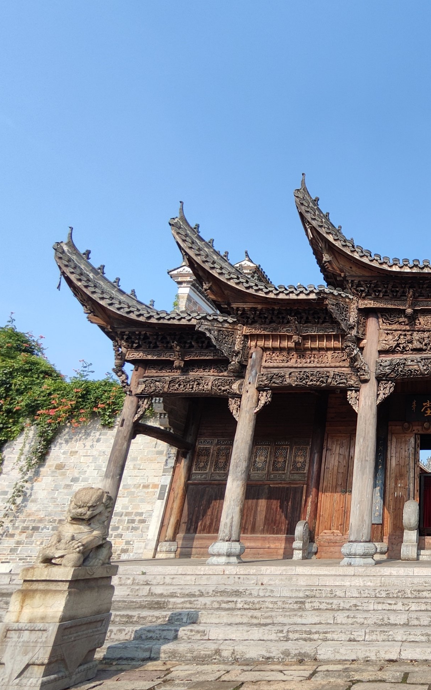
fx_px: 451
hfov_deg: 43.5
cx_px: 434
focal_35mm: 24
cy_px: 337
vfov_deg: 74.8
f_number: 2.2
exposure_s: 1/909
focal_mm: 1.65
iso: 50
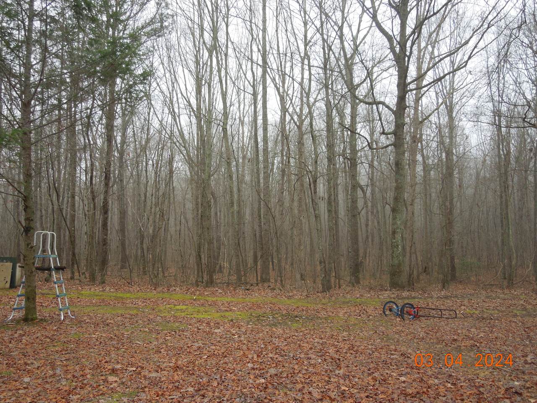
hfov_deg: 58.4
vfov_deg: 45.4
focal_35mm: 31
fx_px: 481
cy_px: 202
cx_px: 268
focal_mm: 5.6
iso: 100
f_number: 3.6
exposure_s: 1/60
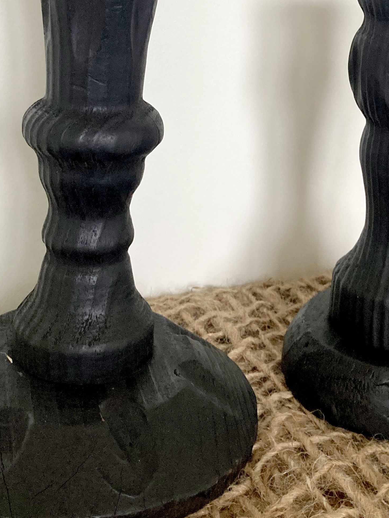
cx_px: 201
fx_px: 869
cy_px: 67
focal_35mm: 58
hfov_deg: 25.2
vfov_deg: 31.9
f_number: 1.8
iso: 125
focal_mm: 3.99
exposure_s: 1/60
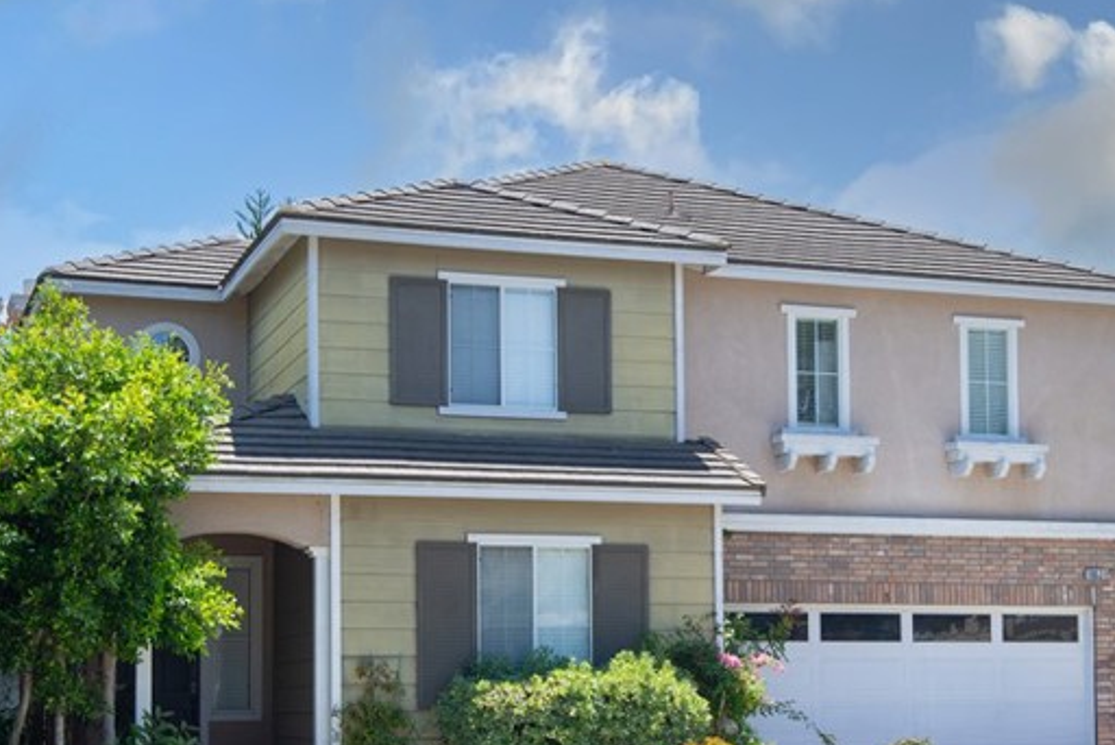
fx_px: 1921
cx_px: 679
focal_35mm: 62
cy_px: 504
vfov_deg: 21.8
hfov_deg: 32.2
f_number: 8
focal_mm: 31
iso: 250
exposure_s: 1/250
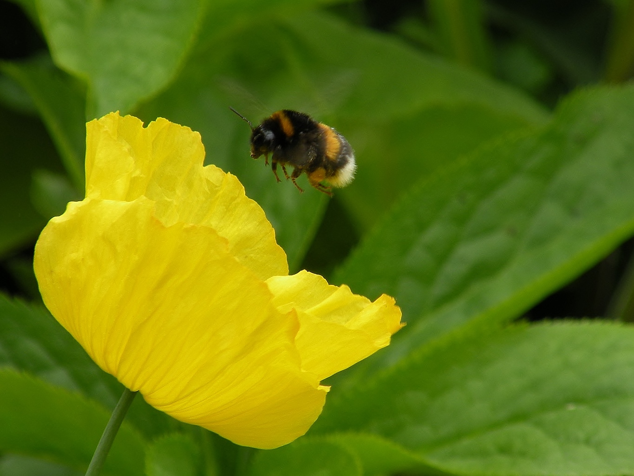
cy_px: 238
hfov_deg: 5.4
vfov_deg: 4.1
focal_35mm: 364
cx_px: 317
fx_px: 6667
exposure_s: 1/200
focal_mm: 64.5
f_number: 4.5
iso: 64
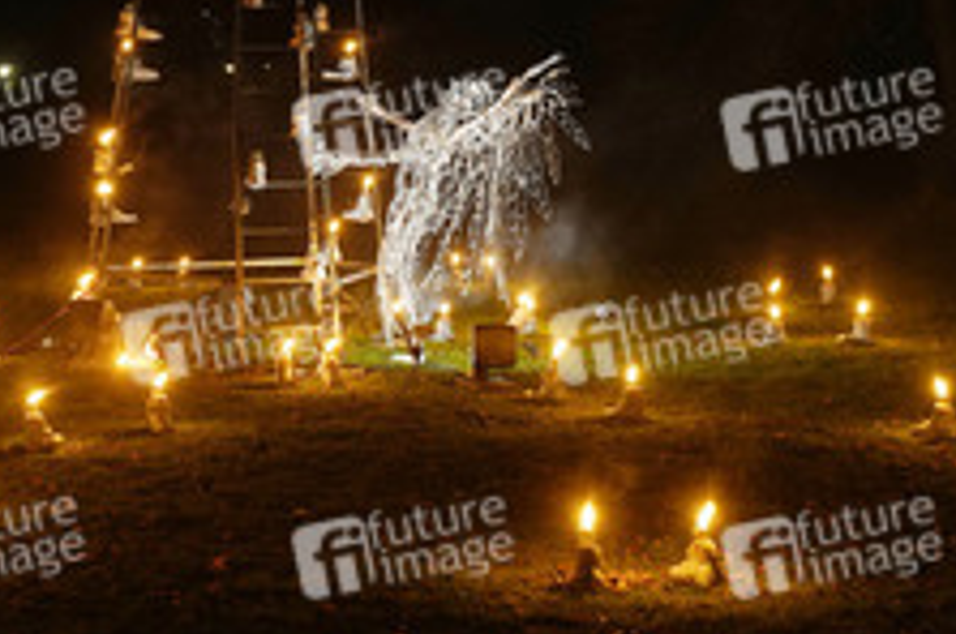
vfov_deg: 13.6
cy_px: 13
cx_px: 289
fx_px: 2625
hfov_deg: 20.5
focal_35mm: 99
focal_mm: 49
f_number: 4
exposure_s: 1/10
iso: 1600
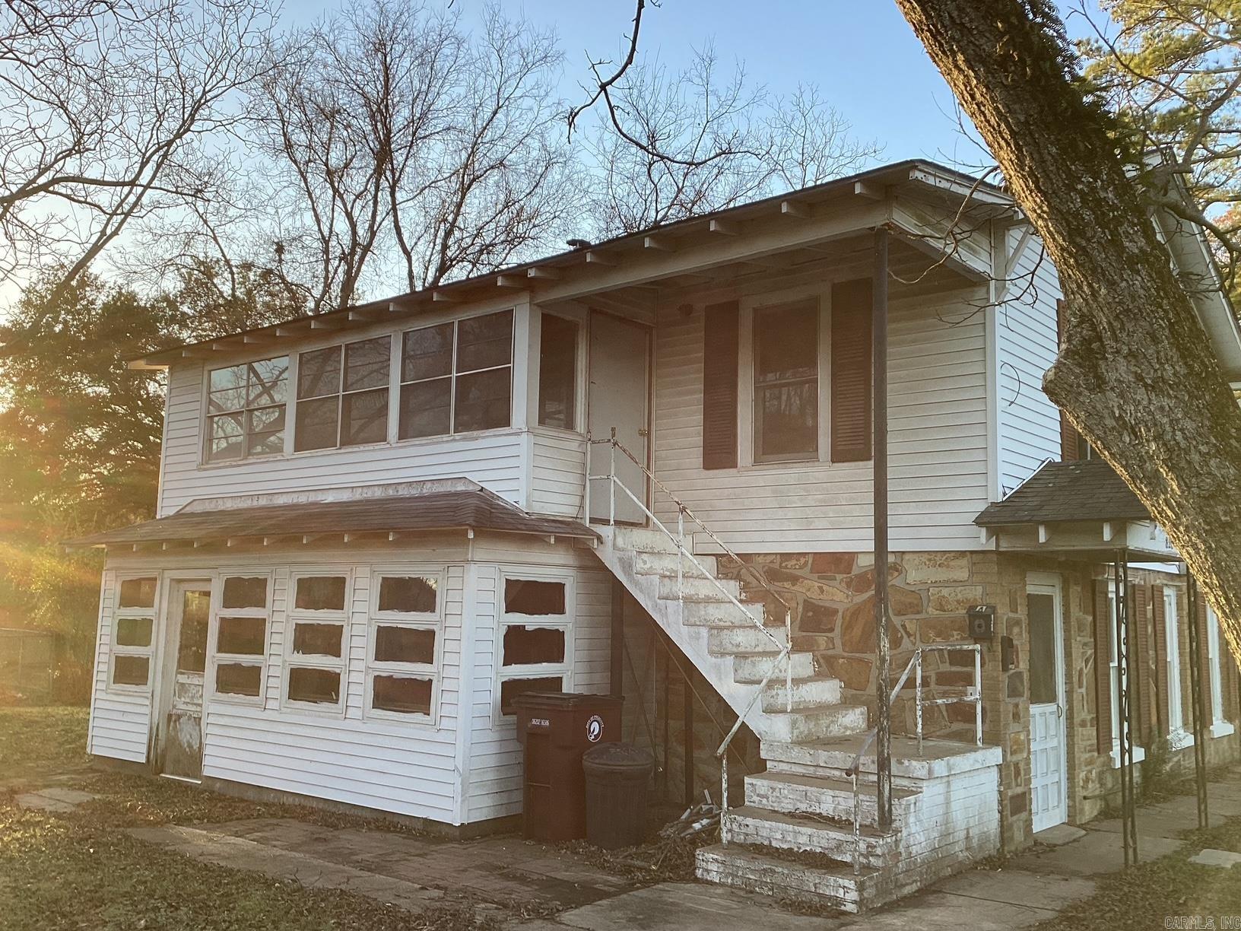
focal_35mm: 31
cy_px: 466
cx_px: 620
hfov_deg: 58.4
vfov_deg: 45.4
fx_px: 1111
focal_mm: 3.3
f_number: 2.4
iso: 25
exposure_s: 1/129
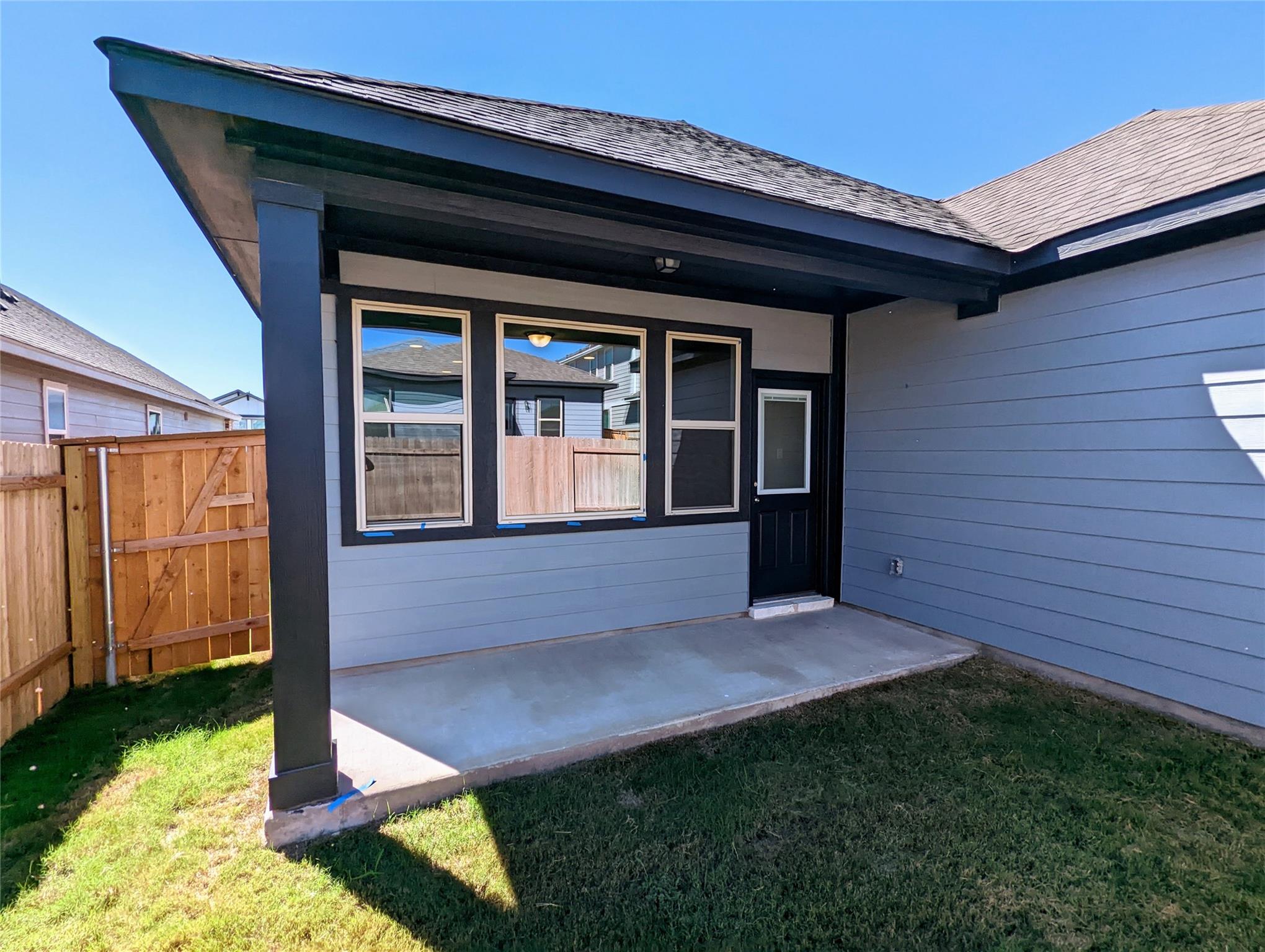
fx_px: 586
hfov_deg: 94.4
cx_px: 632
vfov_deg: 78.2
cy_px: 476
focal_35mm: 16
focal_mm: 2.35
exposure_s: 1/1789
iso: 50
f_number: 2.2
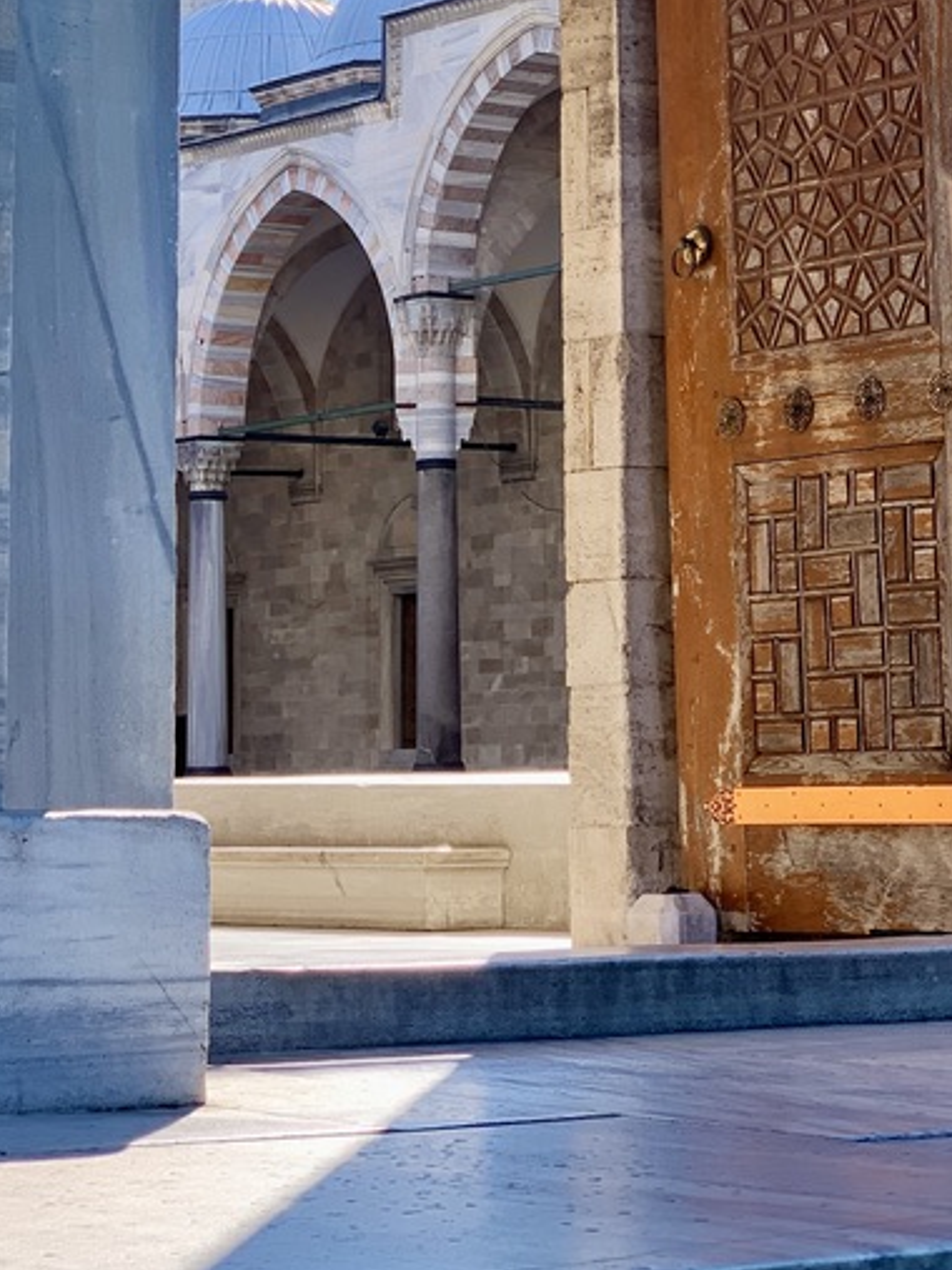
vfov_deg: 18.4
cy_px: 73
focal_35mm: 105
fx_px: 3852
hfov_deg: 14.1
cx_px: 431
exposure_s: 1/326
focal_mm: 6
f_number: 2.4
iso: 16
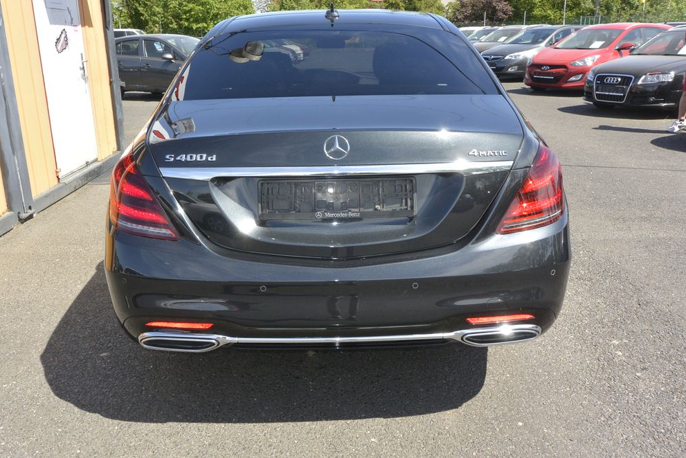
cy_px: 222
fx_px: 591
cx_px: 341
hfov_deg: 60.3
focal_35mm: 31
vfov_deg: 42.3
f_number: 7.1
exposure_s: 1/250
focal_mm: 11.4
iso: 160
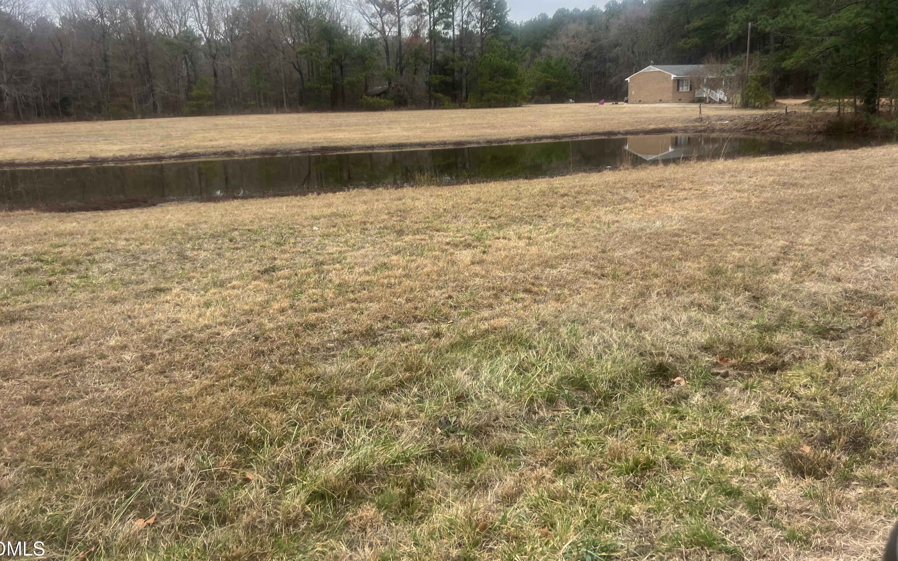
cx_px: 447
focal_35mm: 28
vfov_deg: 44.4
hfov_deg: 66.5
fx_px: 685
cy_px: 238
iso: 64
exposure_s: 1/121
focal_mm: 5.7
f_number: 1.5
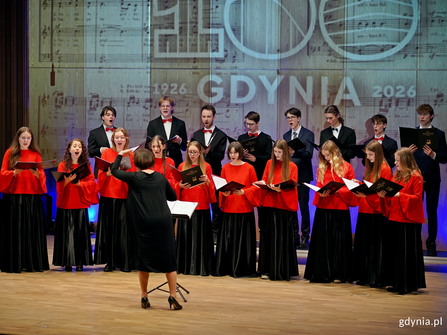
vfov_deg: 16.2
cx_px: 203
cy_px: 168
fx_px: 1175
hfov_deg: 21.5
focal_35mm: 91
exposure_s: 1/160
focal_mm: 84
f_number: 4
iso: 1250
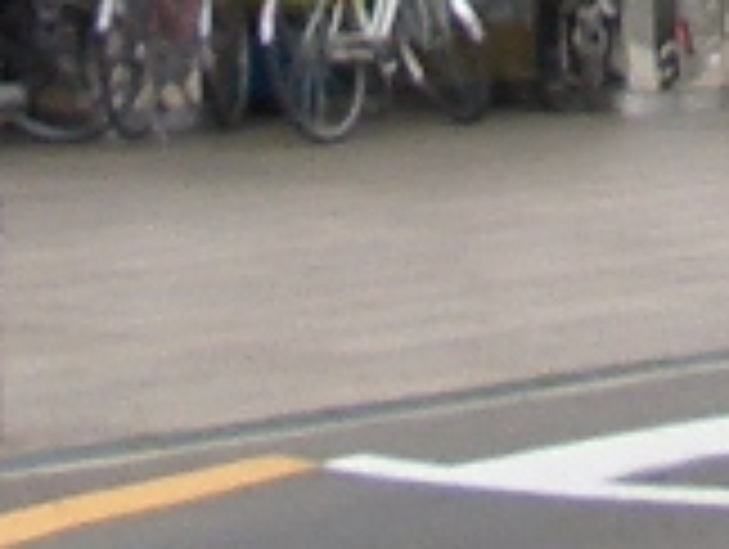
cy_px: -1593
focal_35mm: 276
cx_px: 544
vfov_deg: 4.9
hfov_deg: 7.2
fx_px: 5821
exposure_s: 1/200
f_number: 4.3
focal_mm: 5.8
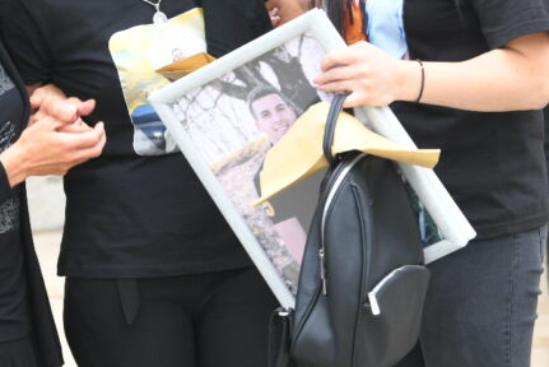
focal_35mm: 266
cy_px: 25
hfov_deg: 7.7
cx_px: 162
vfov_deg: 5.2
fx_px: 4059
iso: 200
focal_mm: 112
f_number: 4
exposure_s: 1/400
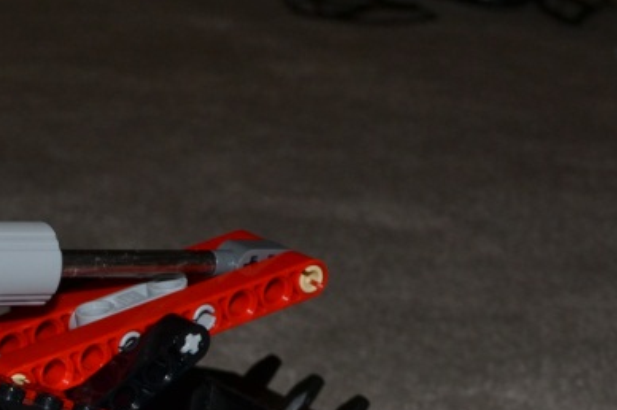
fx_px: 2226
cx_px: -197
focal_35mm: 130
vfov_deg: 10.1
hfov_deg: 15.0
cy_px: 663
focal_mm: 24
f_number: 8
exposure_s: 1/60
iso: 100
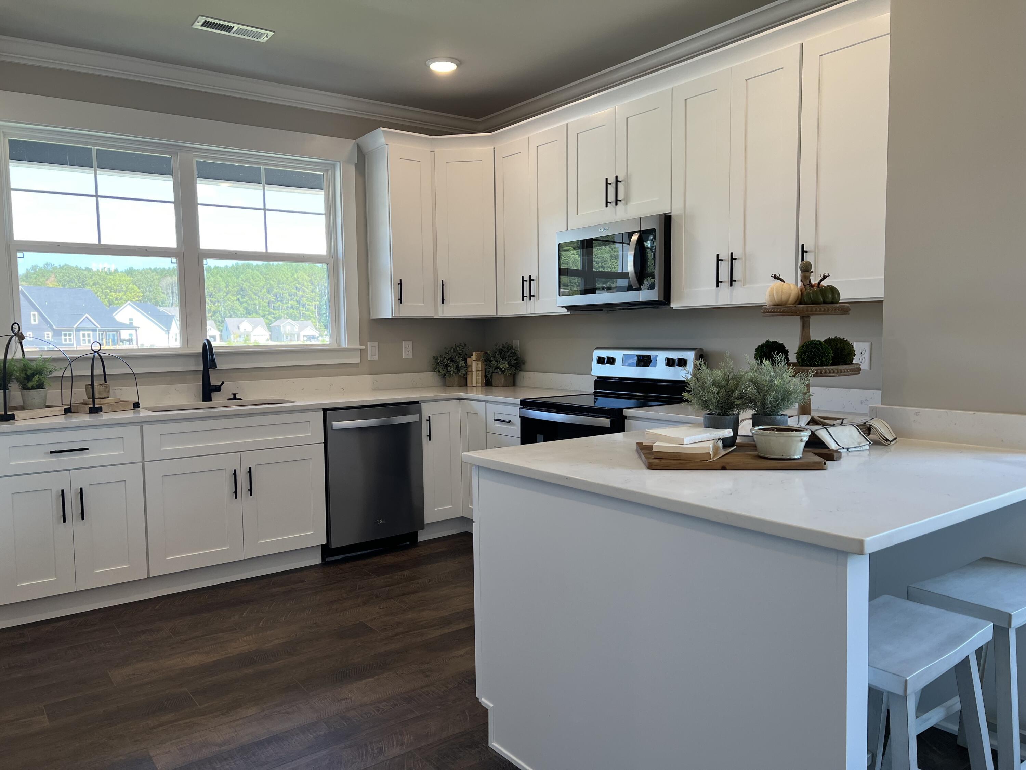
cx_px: 513
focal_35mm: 26
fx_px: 771
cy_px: 385
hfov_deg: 67.3
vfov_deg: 53.1
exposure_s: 1/163
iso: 64
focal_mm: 5.7
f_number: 1.5
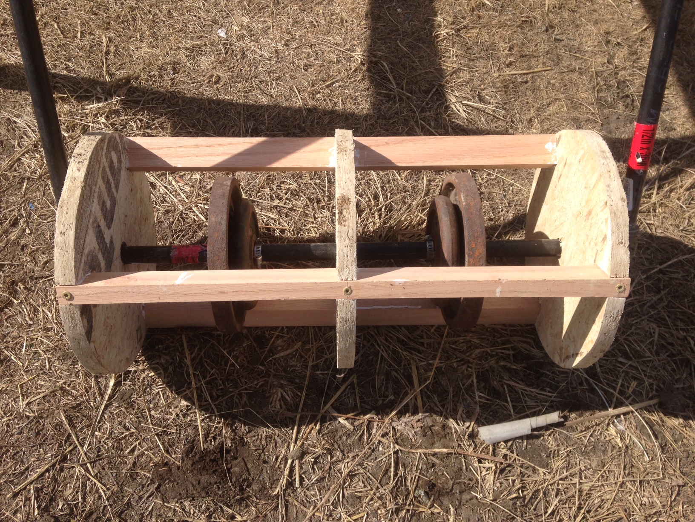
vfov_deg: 42.9
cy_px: 261
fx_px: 663
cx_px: 348
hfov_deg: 55.4
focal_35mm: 33
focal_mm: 4.12
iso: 50
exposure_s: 1/1466
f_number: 2.4
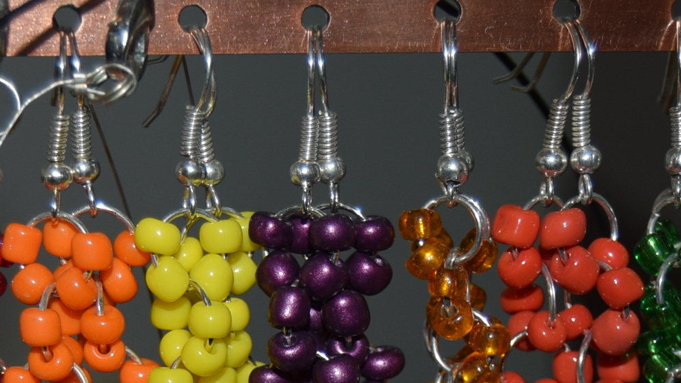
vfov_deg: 8.0
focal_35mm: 148
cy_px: 623
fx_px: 2665
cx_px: 301
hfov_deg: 14.6
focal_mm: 31
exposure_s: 1/60
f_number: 4.2
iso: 200
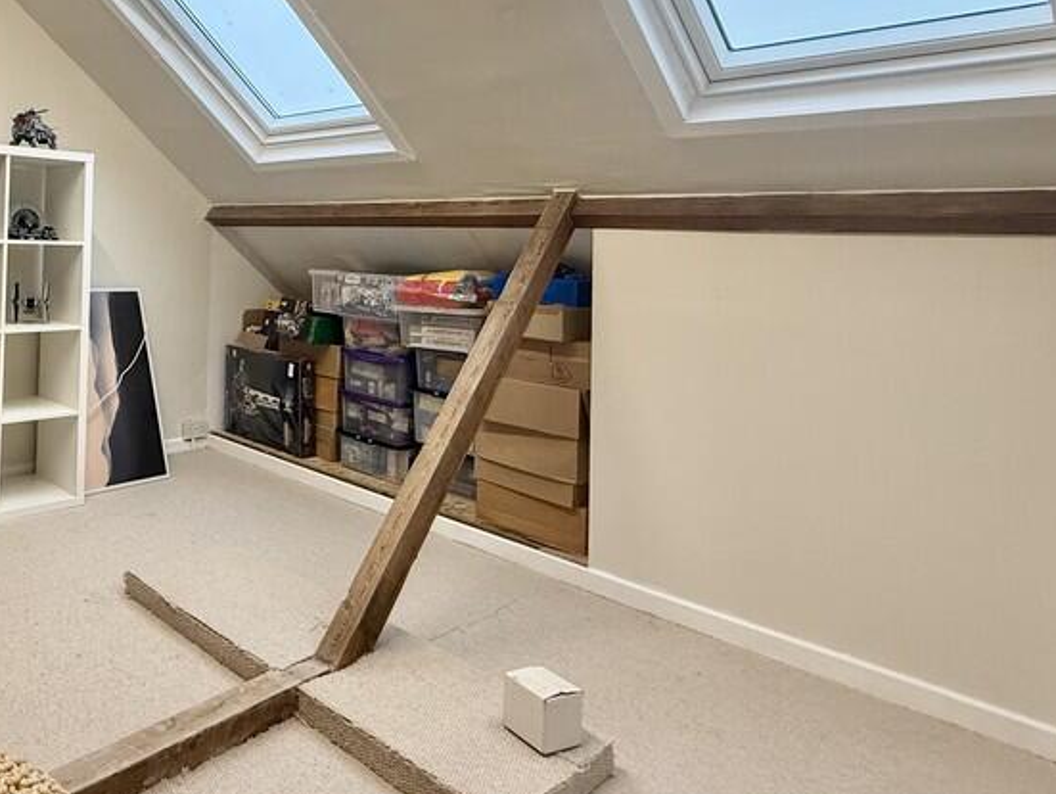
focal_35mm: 26
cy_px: 209
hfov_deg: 61.0
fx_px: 794
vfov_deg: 51.1
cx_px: 192
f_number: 2.2
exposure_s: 1/100
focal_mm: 2.22
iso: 250
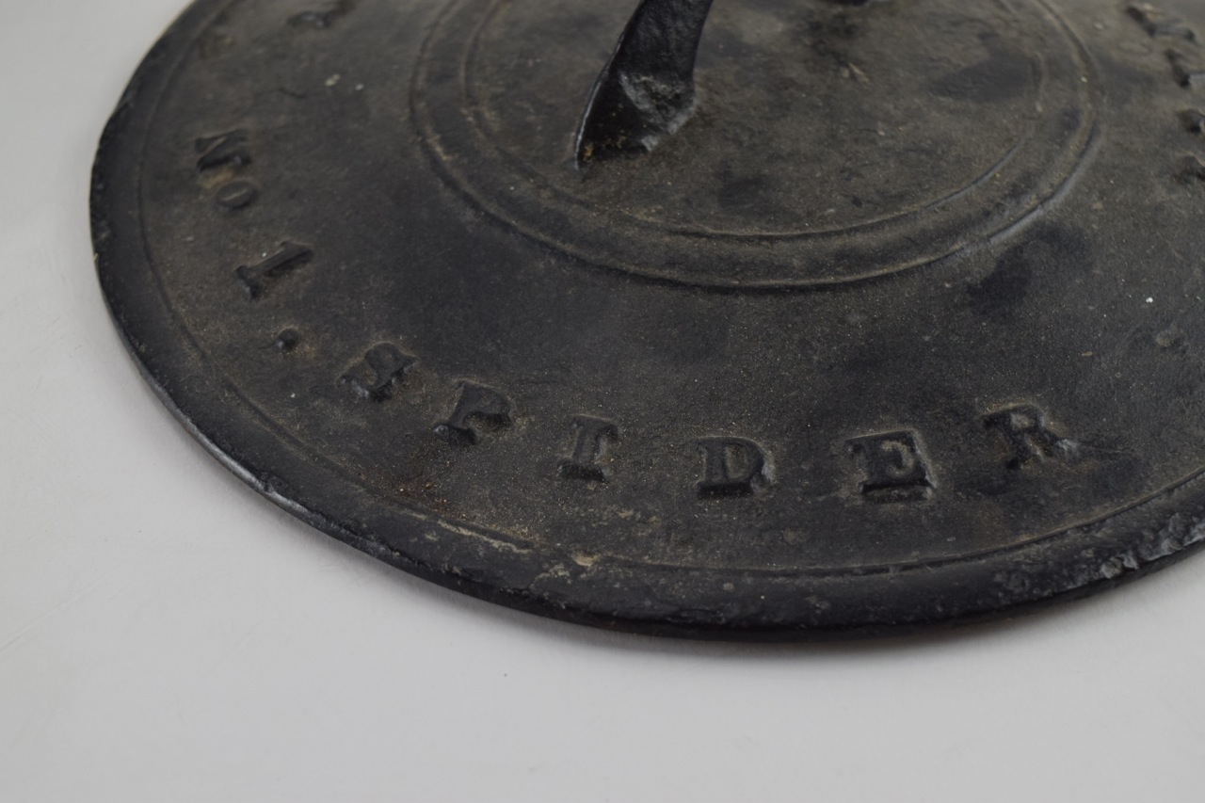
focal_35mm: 57
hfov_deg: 35.1
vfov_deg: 23.8
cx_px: 602
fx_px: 1908
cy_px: 402
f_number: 6.3
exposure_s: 1/125
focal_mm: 38
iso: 800
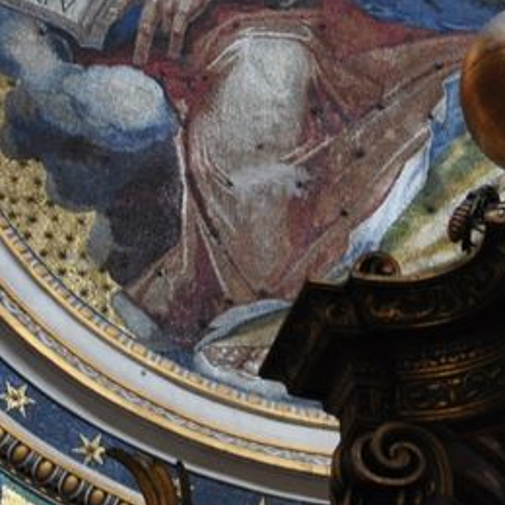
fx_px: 7026
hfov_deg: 4.1
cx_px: 311
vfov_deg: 4.1
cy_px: -56
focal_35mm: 426
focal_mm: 85
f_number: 5.6
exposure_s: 1/8
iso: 800
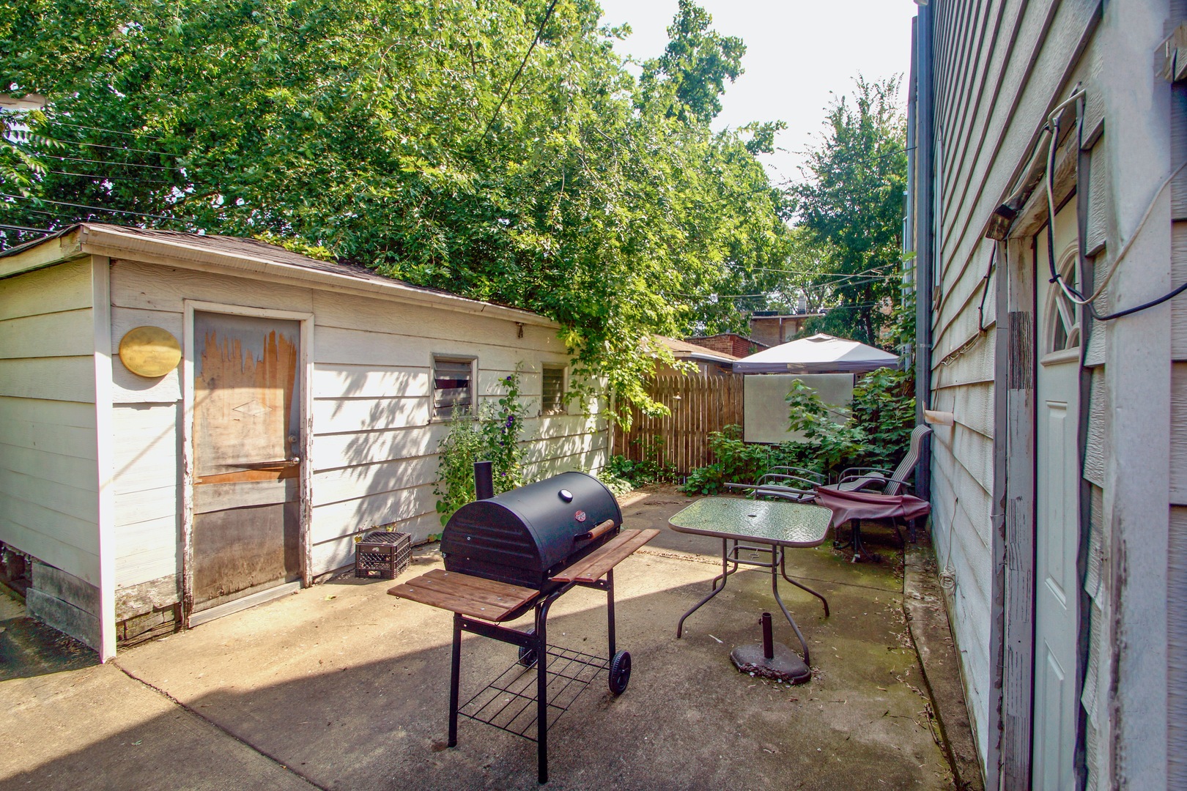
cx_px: 594
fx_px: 495
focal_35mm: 15
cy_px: 396
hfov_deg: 100.4
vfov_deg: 77.3
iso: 100
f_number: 5.6
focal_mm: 10
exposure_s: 1/125
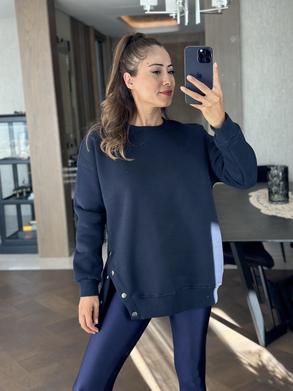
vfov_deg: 39.7
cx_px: 146
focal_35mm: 48
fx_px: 542
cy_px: 196
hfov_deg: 30.3
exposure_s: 1/188
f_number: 1.78
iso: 80
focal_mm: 6.86
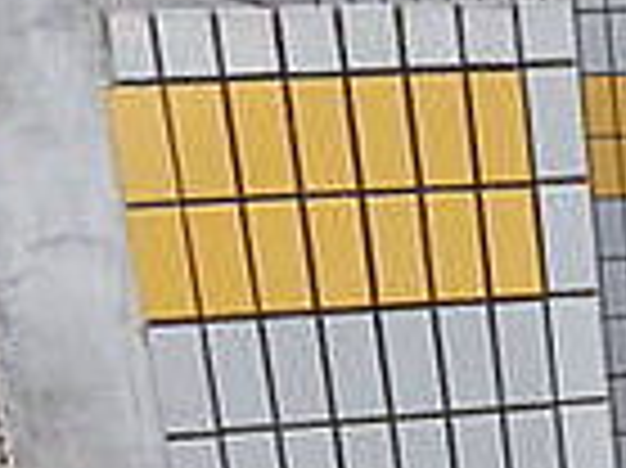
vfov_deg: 14.8
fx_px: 1717
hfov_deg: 18.4
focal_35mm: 95
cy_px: 616
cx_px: 937
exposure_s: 1/200
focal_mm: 4
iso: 100
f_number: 3.1
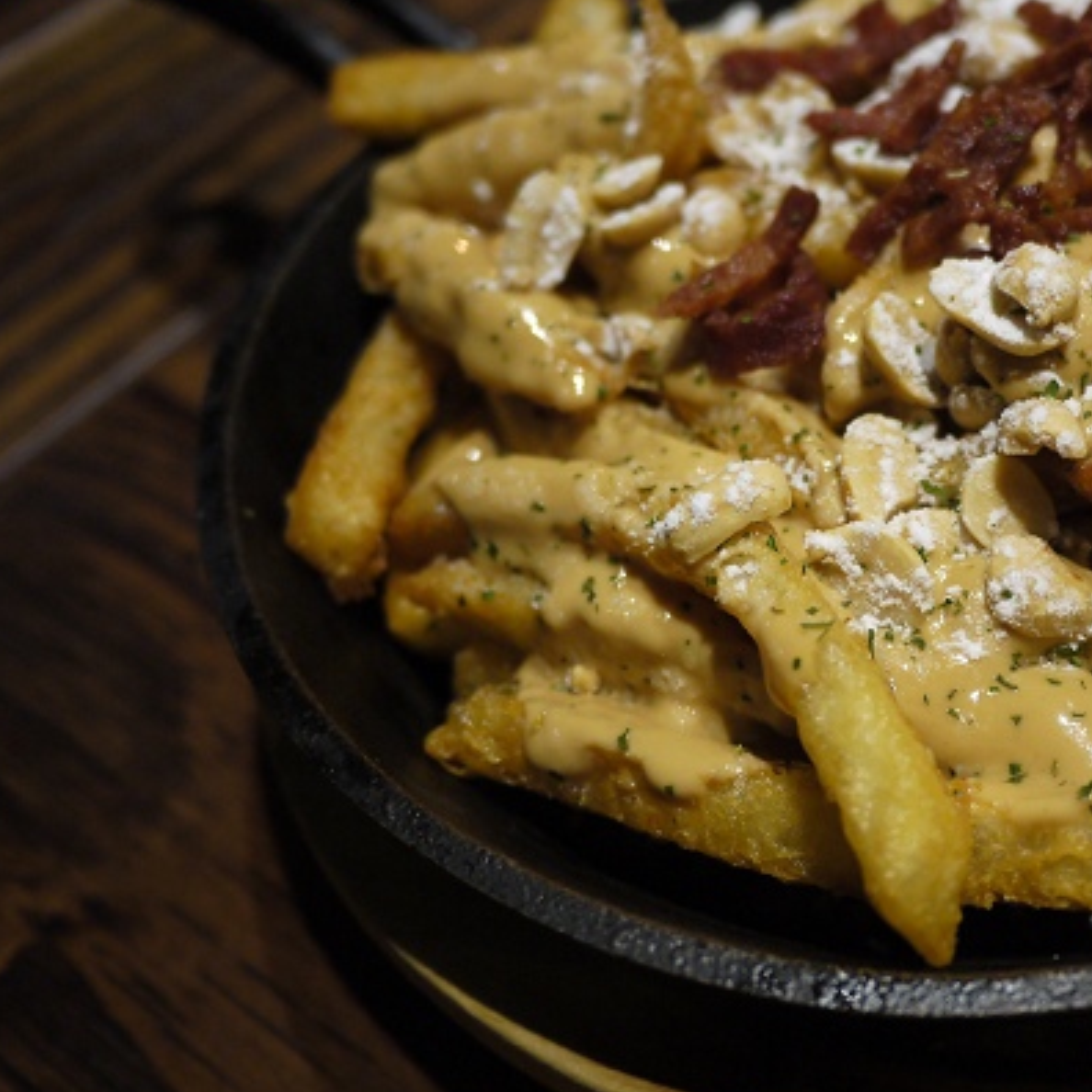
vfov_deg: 41.8
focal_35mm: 40
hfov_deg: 40.8
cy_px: 499
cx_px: 802
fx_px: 1428
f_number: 2.5
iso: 400
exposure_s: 1/40
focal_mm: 14
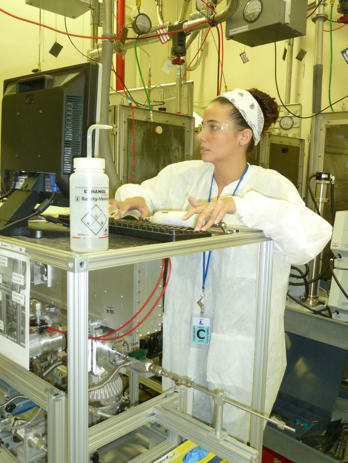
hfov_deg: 44.2
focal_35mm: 32
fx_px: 429
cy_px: 232
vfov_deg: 56.8
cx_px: 174
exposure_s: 1/30
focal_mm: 5.3
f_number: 3.5
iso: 400
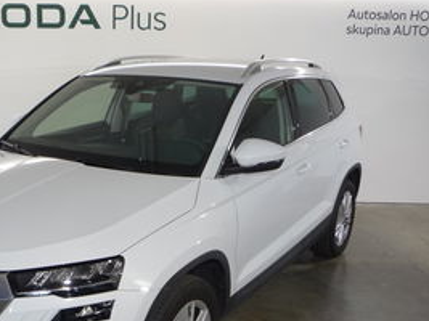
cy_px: 231
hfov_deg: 41.5
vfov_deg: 31.7
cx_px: 138
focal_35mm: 45
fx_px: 557
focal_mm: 5.2
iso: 125
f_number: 3.3
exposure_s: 1/30
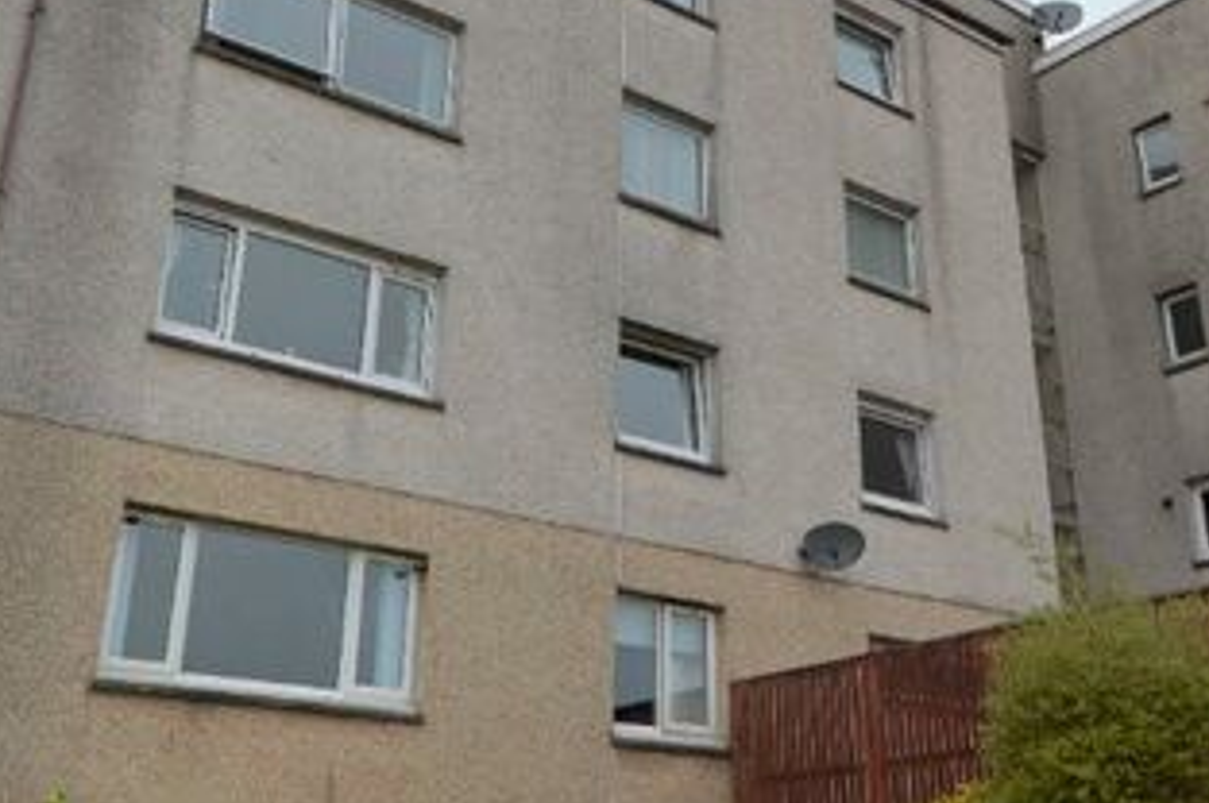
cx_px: 707
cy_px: 228
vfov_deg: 28.3
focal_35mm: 47
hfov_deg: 41.8
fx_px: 1577
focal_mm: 14
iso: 100
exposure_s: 1/200
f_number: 7.1
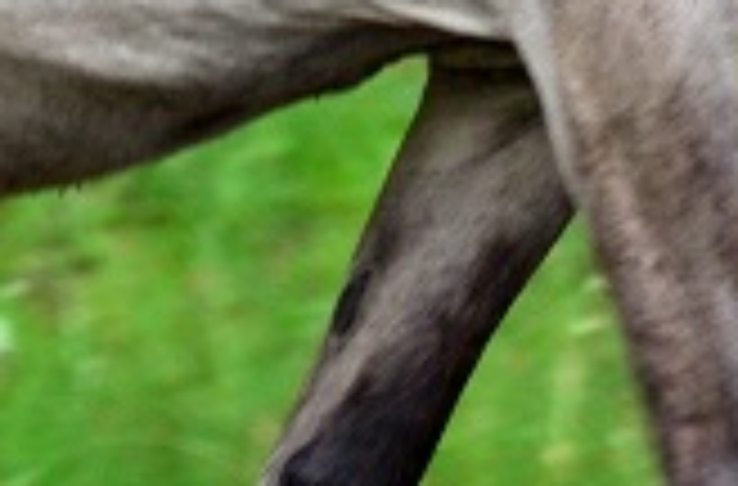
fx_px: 41109
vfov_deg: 0.7
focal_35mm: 2013
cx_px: 934
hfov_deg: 1.0
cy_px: -358
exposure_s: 1/60
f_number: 5.3
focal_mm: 220
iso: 400
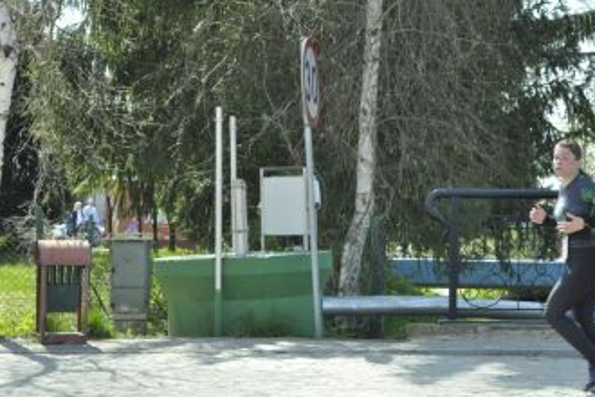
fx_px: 1862
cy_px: 256
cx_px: 373
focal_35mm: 113
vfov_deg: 12.1
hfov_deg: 18.1
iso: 320
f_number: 5.6
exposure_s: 1/400
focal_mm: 55
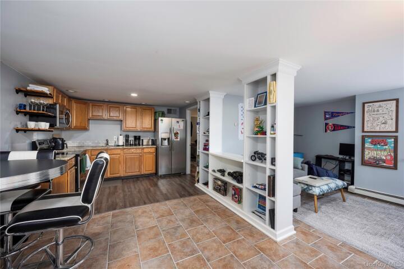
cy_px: 134
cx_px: 202
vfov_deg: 81.2
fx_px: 157
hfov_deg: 104.3
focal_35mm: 14
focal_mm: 14
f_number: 6.3
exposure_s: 1/100
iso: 200
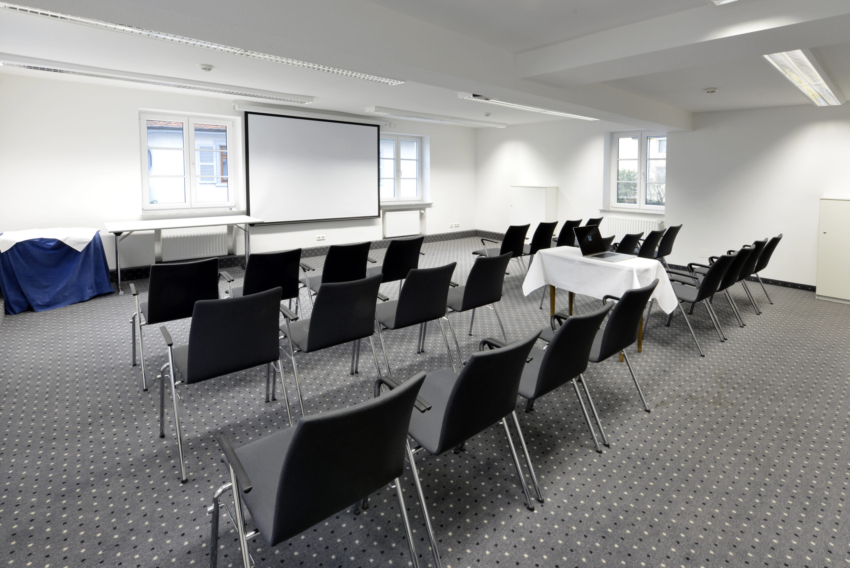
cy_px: 284
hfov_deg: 93.3
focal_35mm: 17
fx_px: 402
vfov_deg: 70.5
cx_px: 425
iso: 400
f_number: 14
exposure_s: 1/3
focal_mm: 17
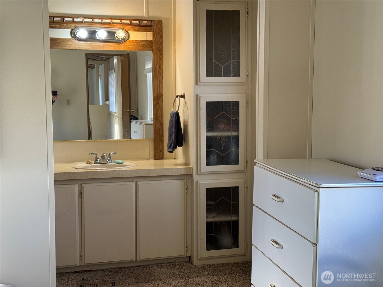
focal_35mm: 48
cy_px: 144
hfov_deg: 39.7
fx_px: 531
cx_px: 192
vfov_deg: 30.3
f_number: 1.78
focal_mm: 6.76
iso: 80
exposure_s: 1/120
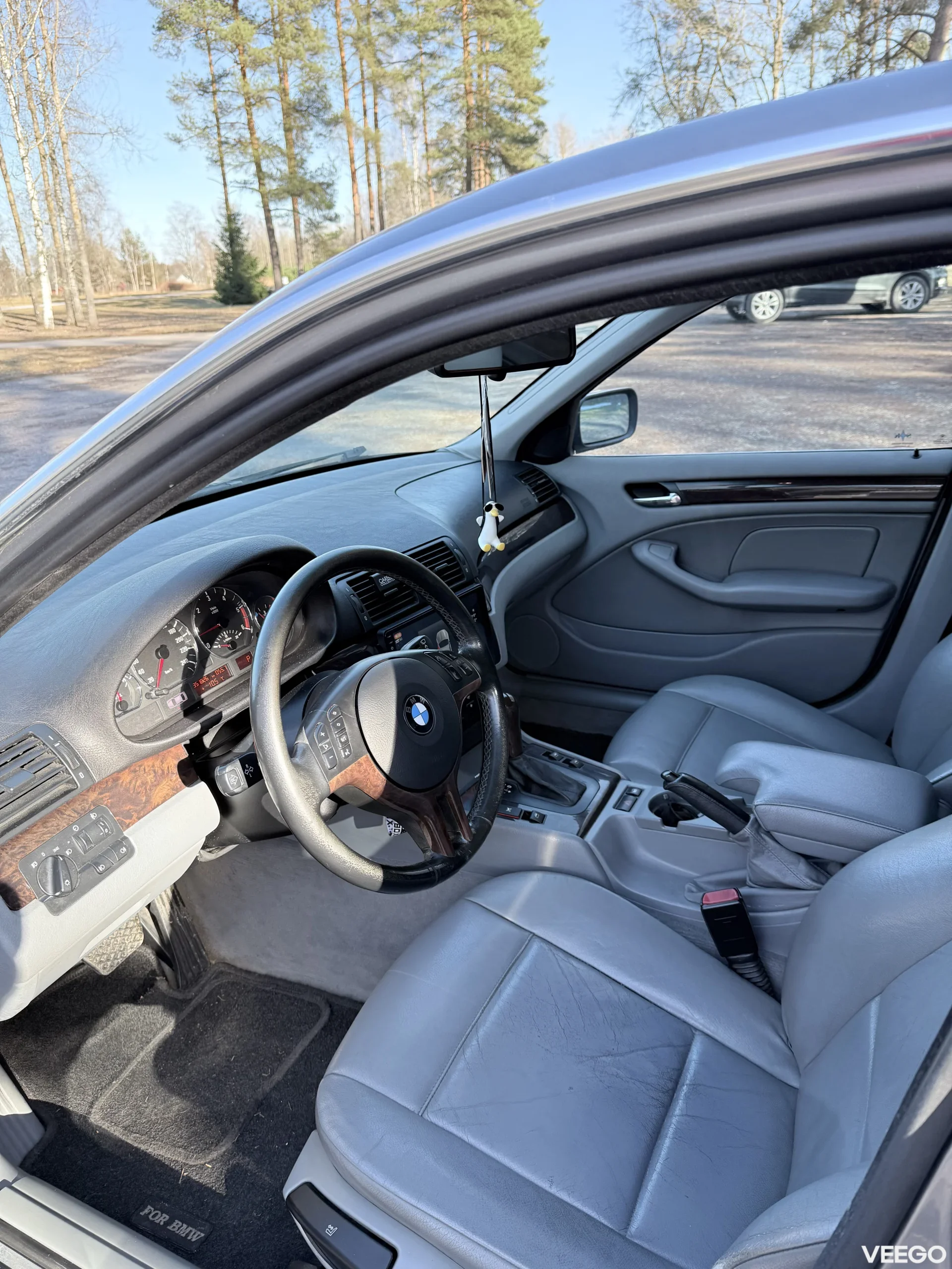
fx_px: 880
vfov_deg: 71.6
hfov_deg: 56.8
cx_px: 476
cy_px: 634
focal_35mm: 24
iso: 100
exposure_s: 1/361
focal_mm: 6.76
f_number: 1.78
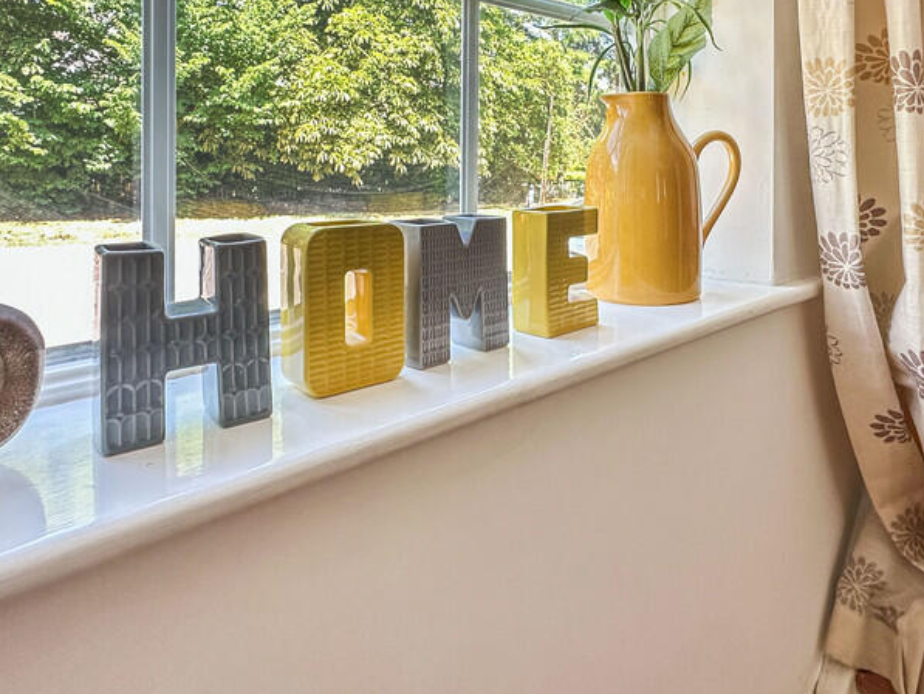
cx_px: 545
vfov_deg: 55.6
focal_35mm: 24
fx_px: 641
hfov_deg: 71.0
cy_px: 229
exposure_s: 1/100
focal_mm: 2.22
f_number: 2.2
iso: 160
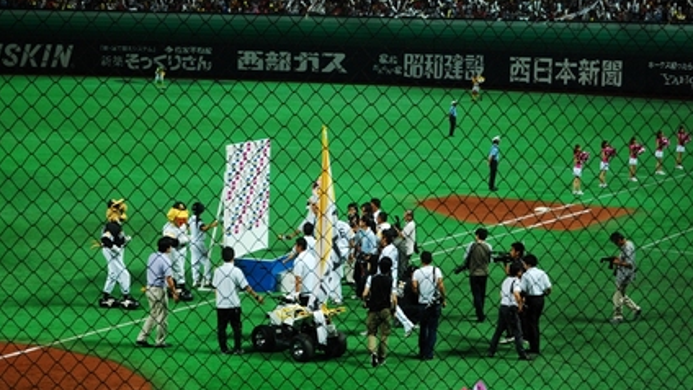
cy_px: 206
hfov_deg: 24.3
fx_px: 1609
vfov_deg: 13.8
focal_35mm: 88
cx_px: 346
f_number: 5.6
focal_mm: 55
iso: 800
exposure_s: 1/125
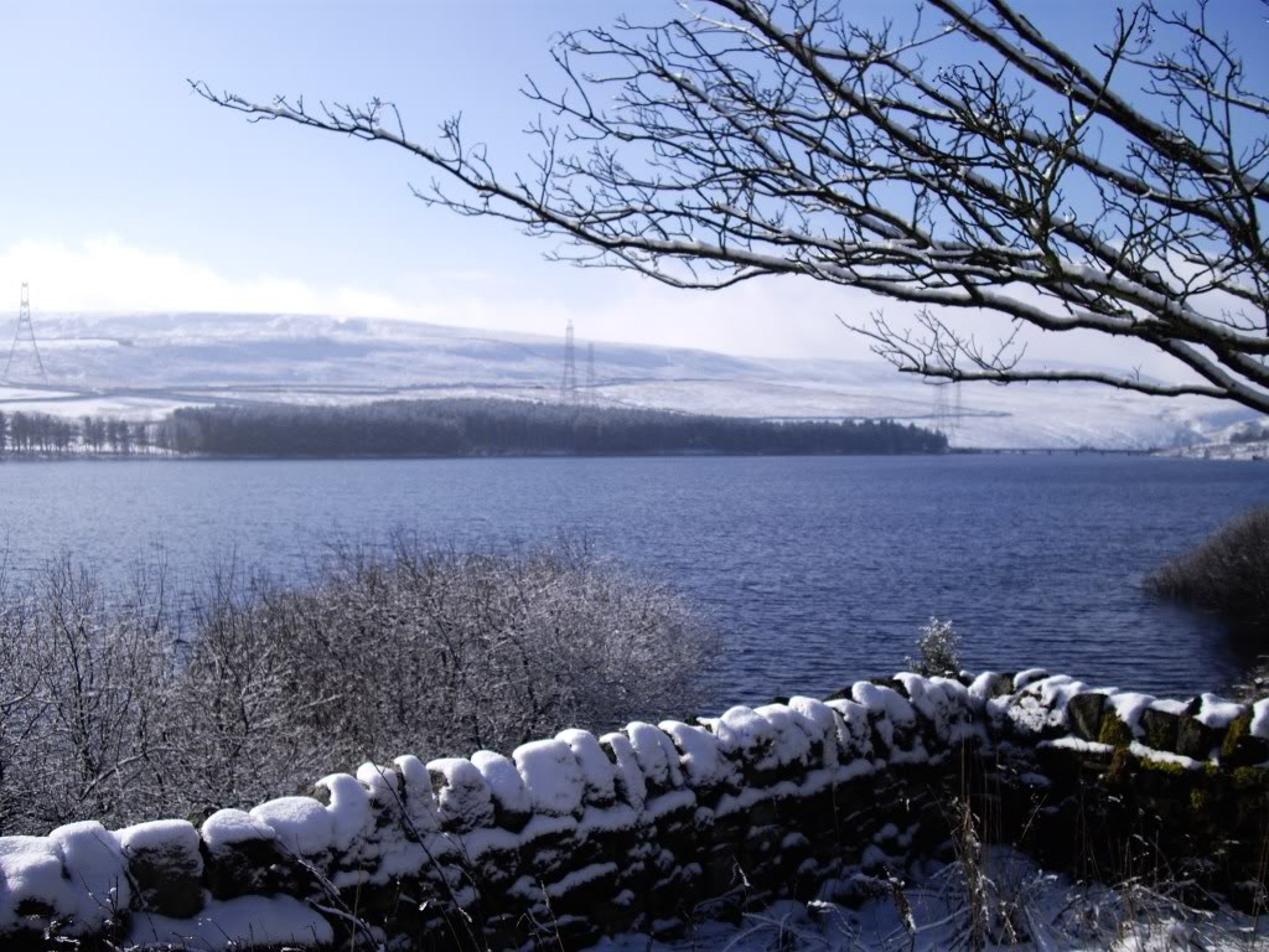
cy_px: 476
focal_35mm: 38
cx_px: 634
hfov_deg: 49.0
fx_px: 1393
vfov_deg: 37.7
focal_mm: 7.9
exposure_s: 1/200
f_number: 8
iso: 64
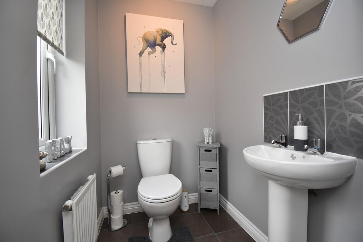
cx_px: 182
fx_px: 151
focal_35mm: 15
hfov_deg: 100.4
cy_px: 121
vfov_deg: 77.3
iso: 800
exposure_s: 1/160
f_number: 4.5
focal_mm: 10
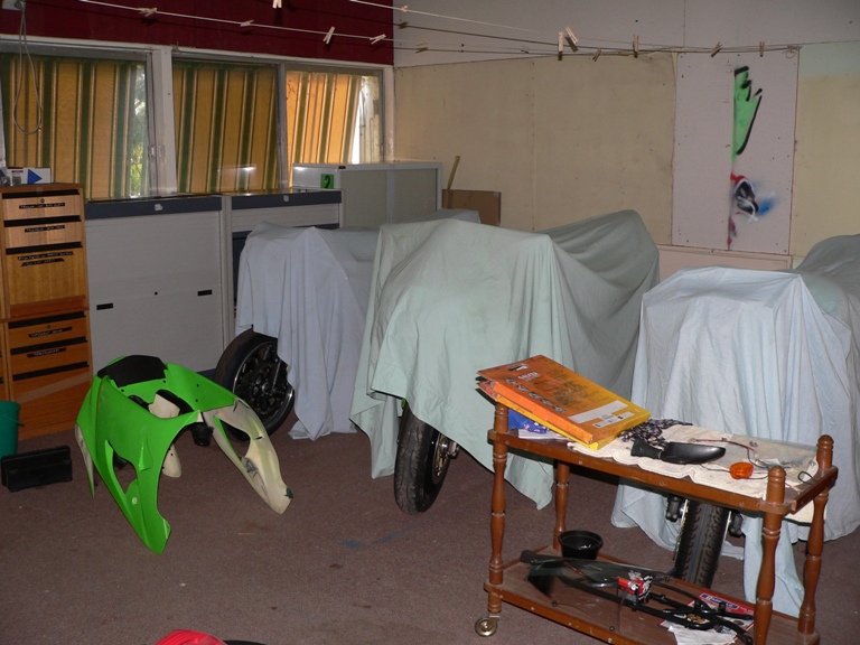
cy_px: 322
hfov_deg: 51.4
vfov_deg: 39.7
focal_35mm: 36
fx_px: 894
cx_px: 430
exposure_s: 1/60
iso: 150
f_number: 2.8
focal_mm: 6
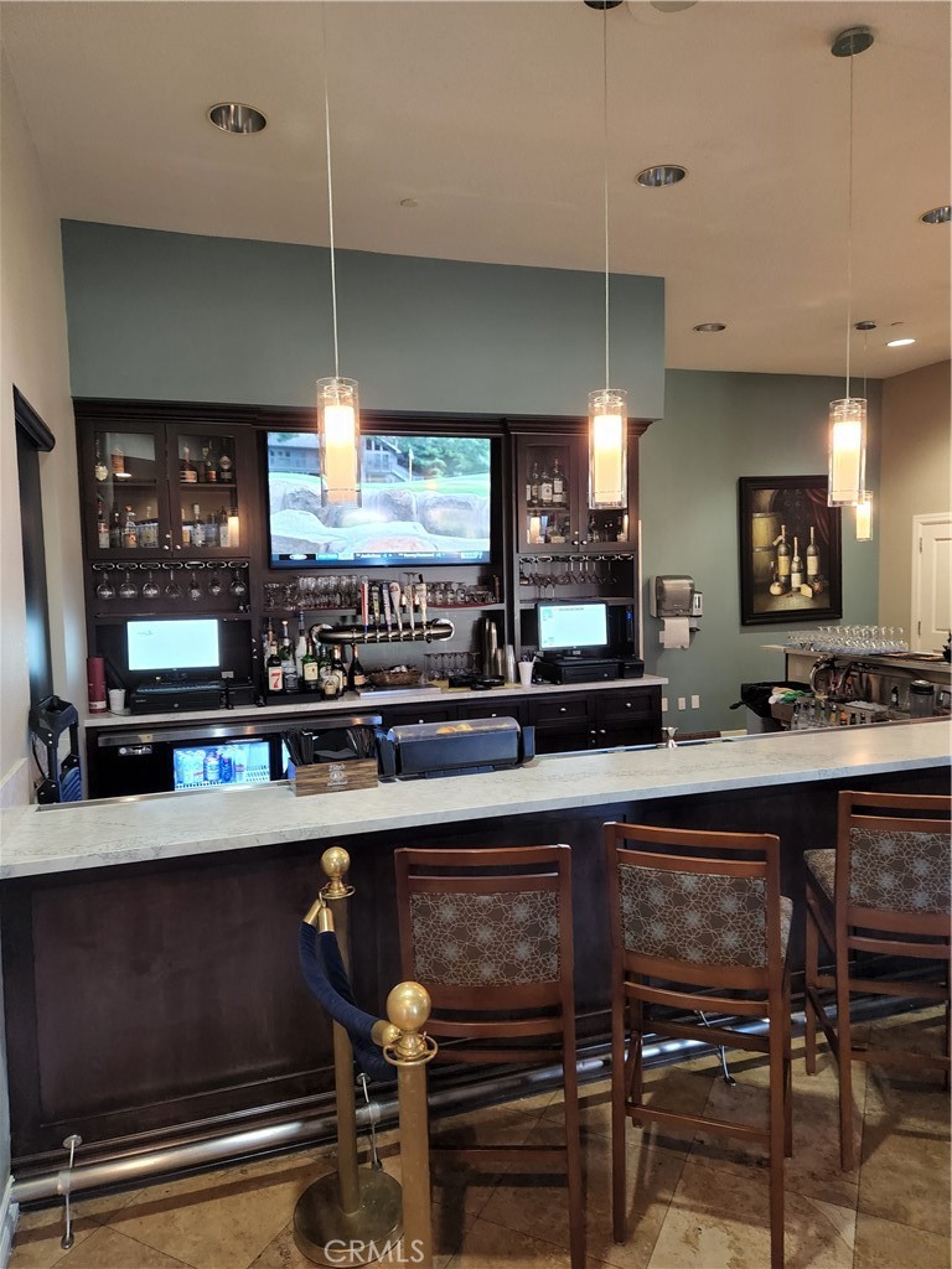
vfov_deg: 73.9
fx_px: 843
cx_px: 476
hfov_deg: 58.9
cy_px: 634
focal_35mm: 23
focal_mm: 5.4
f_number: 1.8
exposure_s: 1/120
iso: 800
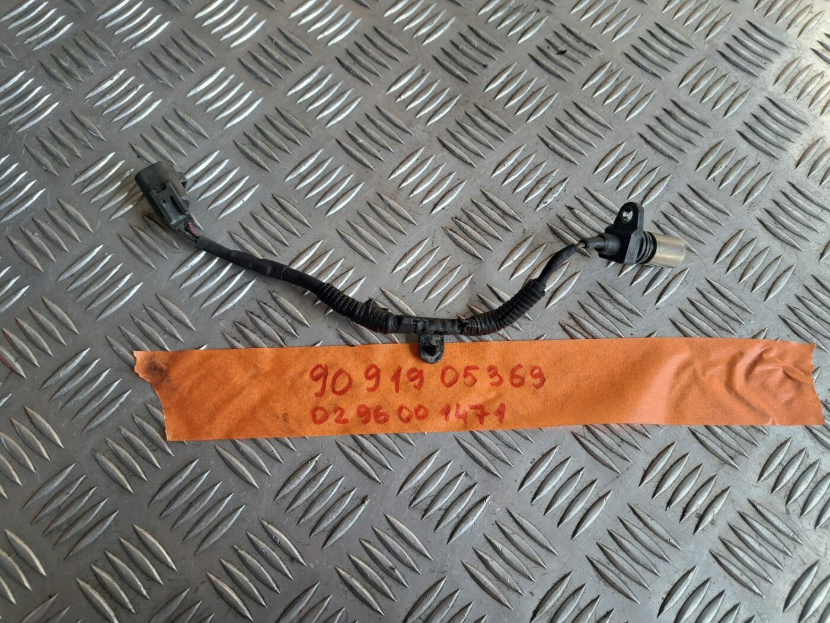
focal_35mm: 24
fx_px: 575
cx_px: 415
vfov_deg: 56.8
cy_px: 312
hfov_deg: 71.6
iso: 50
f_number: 1.8
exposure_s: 1/100
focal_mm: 5.23
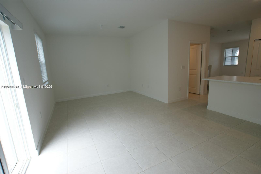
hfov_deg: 95.0
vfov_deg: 72.0
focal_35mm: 16
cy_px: 87
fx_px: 120
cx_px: 130
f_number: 4.5
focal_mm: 11
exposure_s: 1/30
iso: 100
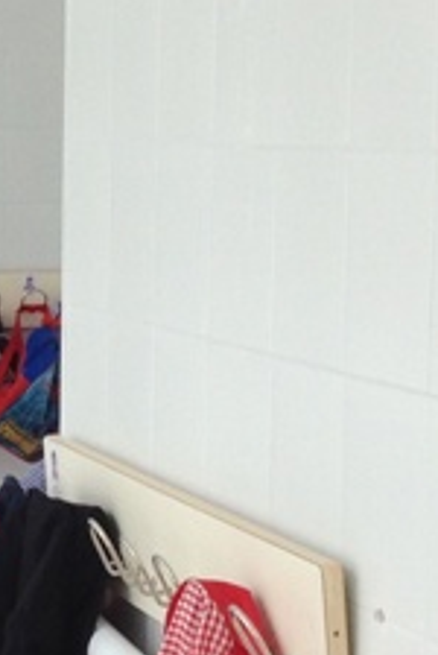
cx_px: -256
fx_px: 3020
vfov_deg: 12.4
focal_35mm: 166
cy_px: 348
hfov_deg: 8.1
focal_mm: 4.28
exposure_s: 1/421
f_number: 2.4
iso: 50
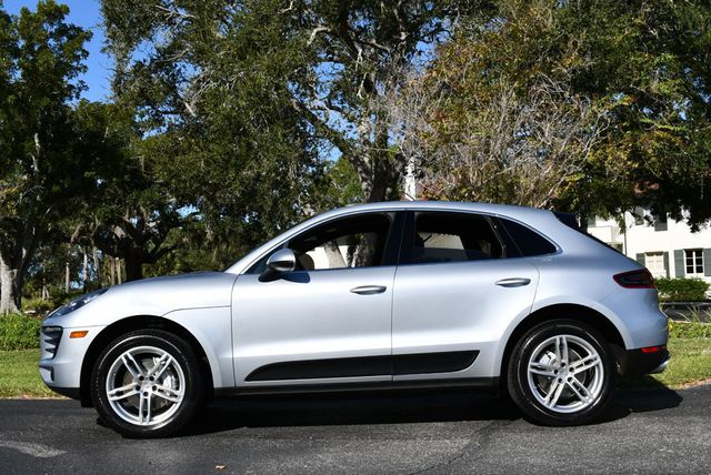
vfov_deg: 30.6
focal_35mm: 44
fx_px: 870
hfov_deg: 44.5
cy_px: 238
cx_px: 356
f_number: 9
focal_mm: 22
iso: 100
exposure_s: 1/320
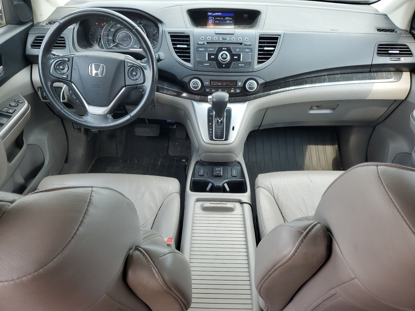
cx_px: 208
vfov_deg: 53.1
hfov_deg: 67.3
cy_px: 156
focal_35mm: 26
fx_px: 312
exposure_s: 1/217
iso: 50
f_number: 1.5
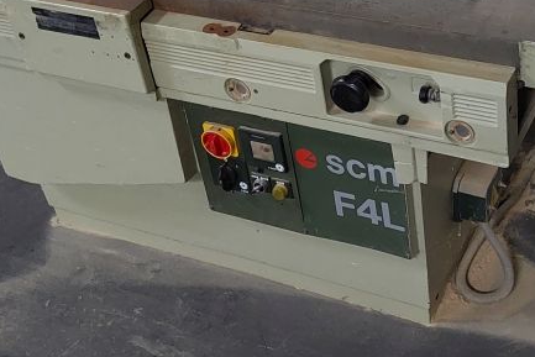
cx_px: 379
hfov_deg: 31.0
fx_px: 951
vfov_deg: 21.1
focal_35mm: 64
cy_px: 82
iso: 800
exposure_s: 1/25
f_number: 1.8
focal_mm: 5.23
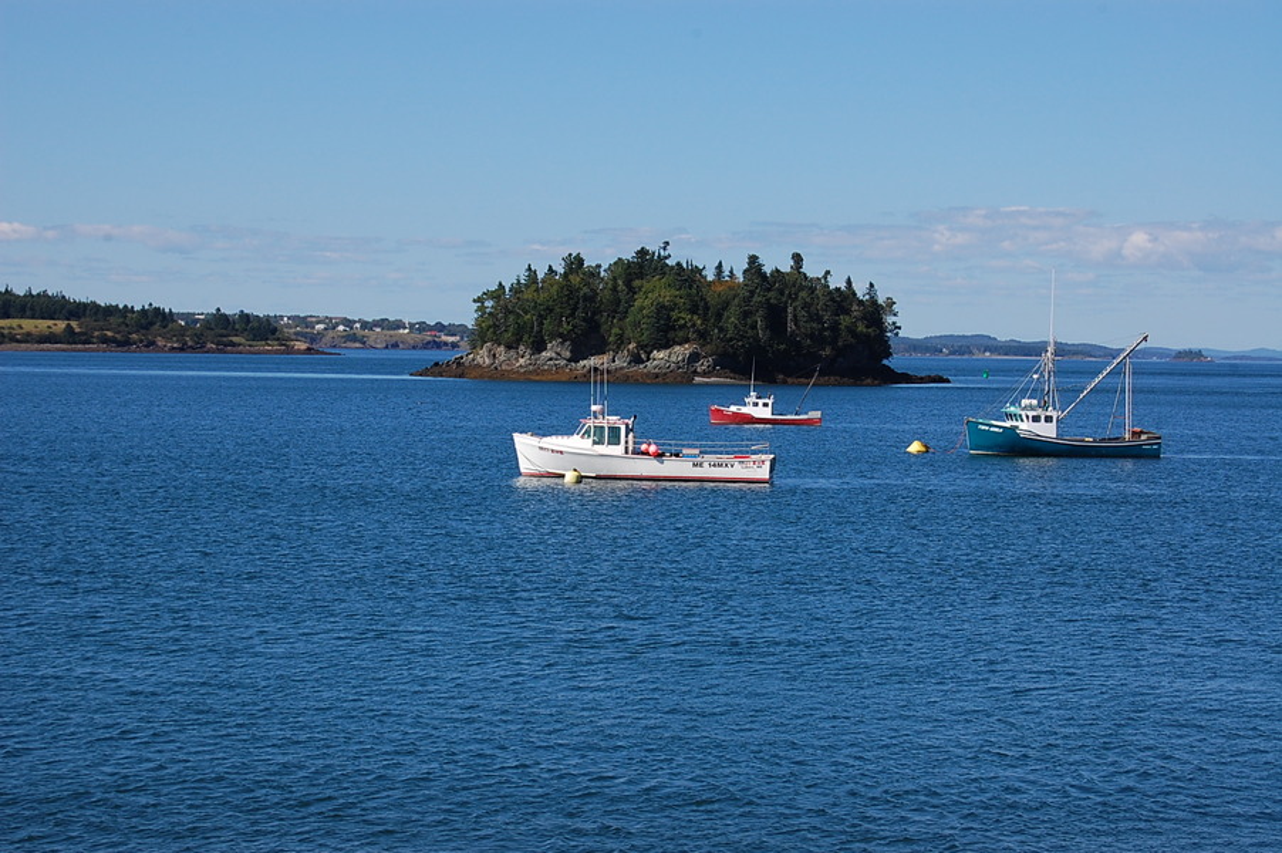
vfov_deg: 16.5
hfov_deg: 24.6
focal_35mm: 82
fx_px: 2936
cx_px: 641
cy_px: 426
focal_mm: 55
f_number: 10
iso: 200
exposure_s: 1/250
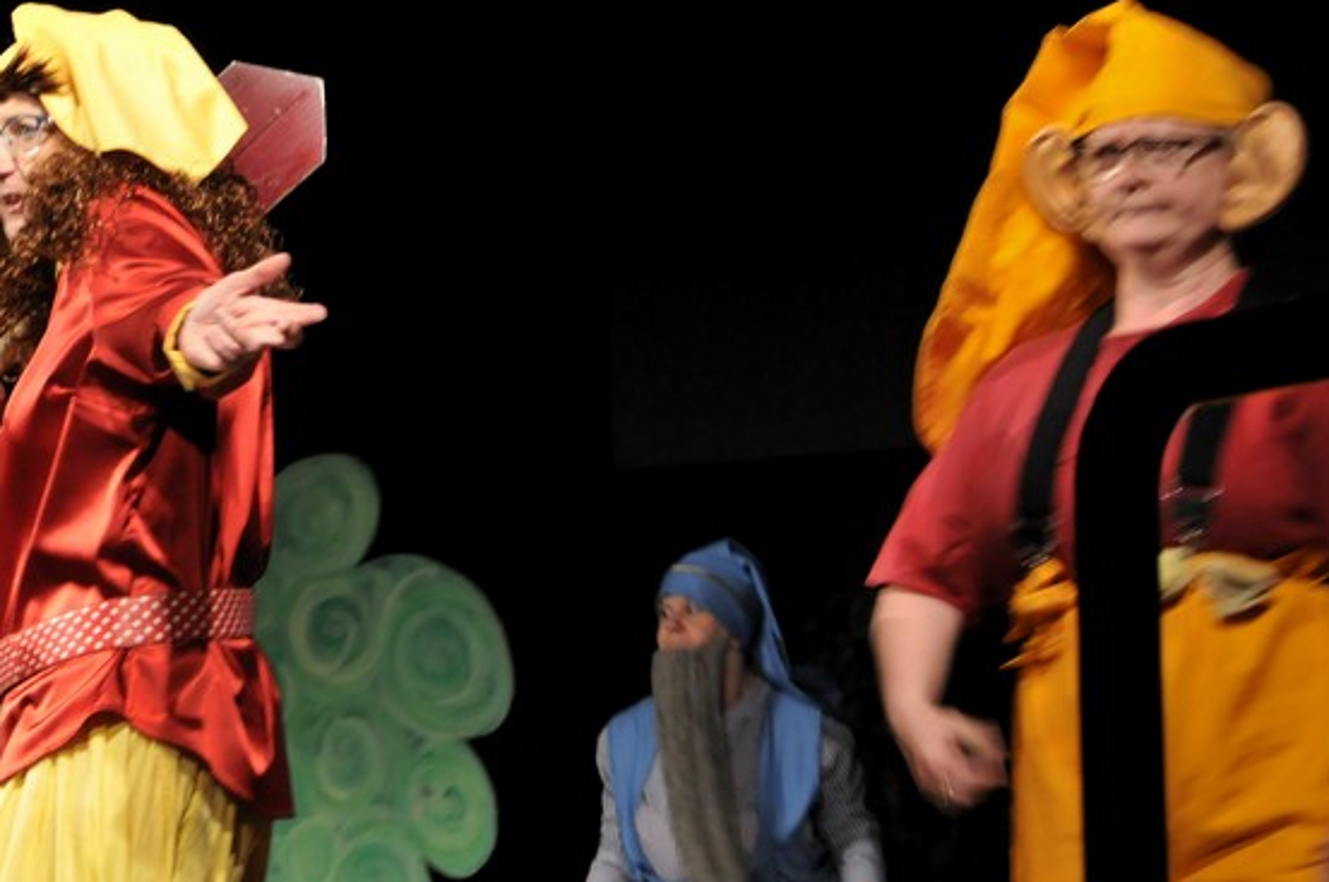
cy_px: 358
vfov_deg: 9.7
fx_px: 5198
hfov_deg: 14.5
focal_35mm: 141
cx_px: 279
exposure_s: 1/30
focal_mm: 52
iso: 900
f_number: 5
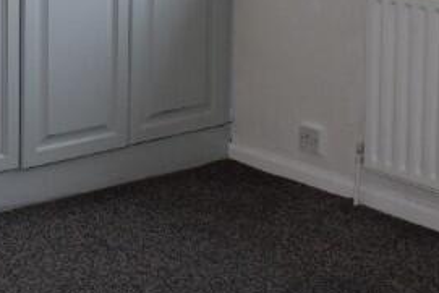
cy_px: -103
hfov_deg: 18.8
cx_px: -100
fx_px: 1244
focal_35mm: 102
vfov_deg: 12.9
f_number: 5.6
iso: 400
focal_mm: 18
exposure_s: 1/125
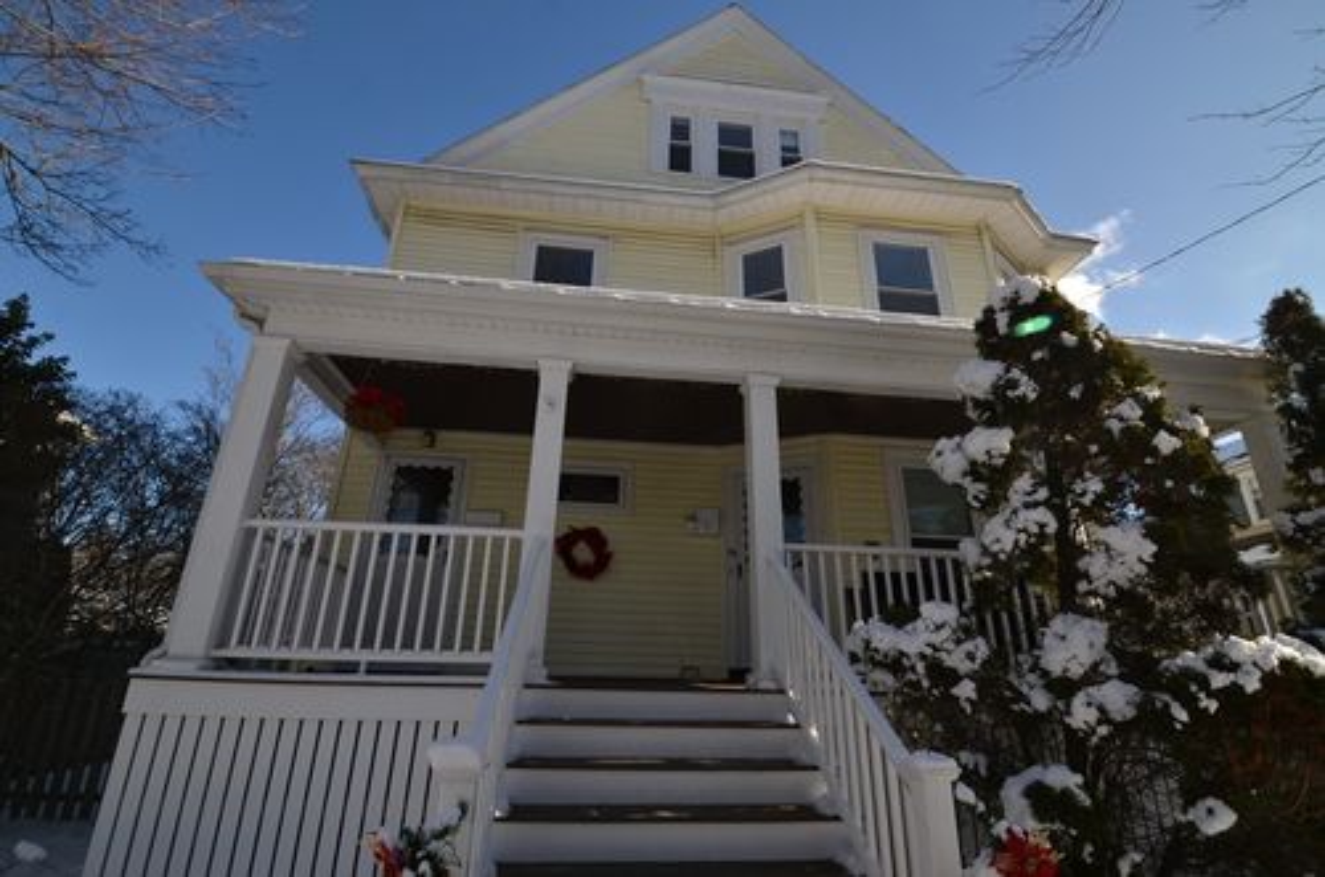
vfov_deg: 77.1
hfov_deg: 100.5
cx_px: 662
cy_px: 438
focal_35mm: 15
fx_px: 551
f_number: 7.1
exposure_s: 1/200
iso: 100
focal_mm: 10
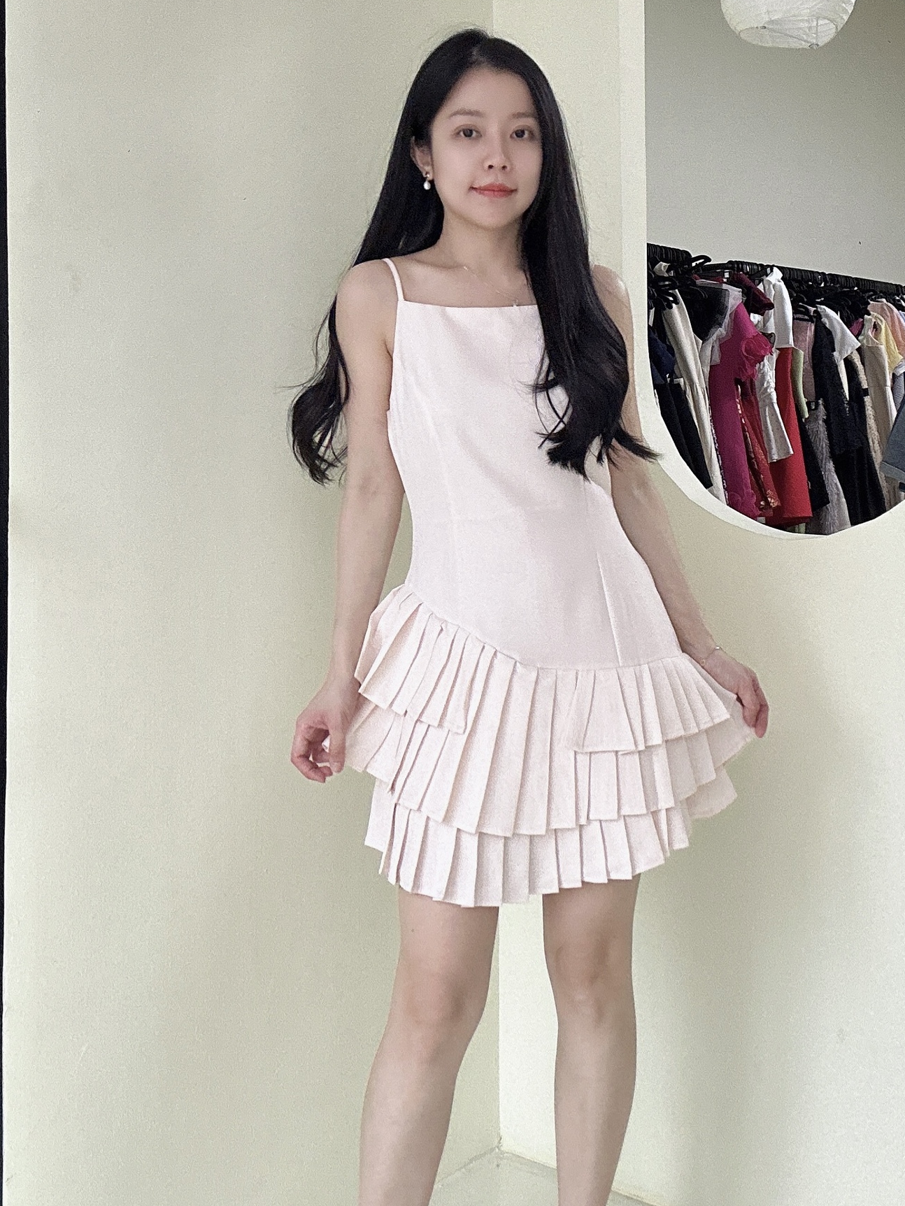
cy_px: 706
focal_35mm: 32
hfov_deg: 44.1
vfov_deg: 56.5
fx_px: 1115
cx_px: 504
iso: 160
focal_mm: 2.69
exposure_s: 1/60
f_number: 1.9
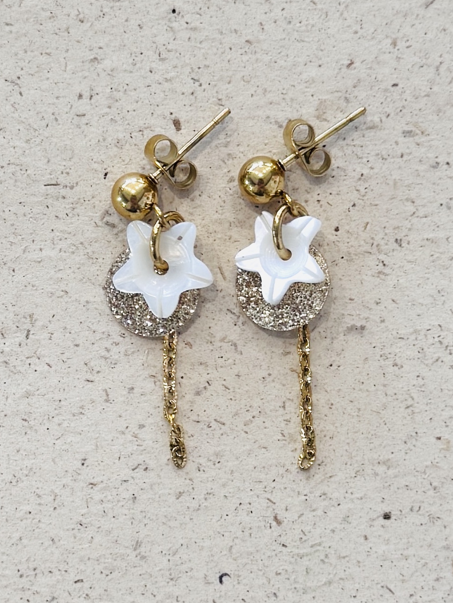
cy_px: 275
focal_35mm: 27
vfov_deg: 65.2
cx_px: 236
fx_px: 471
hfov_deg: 51.4
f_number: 1.78
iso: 64
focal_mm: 6.76
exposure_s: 1/100
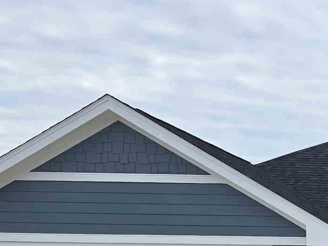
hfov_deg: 16.4
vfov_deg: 13.6
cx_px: 598
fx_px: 947
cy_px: 404
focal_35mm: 100
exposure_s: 1/221
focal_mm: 6.3
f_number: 1.7
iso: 12
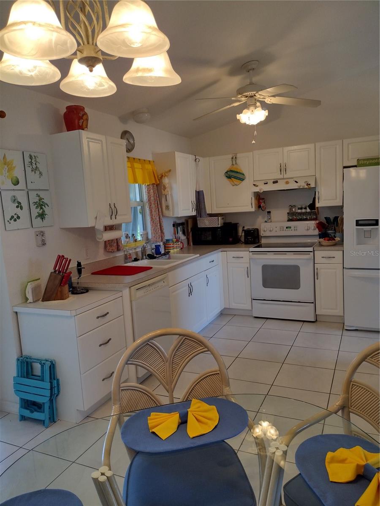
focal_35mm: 27
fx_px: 395
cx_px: 190
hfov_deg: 51.4
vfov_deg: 65.3
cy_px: 253
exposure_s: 1/60
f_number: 1.7
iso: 104
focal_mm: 4.71
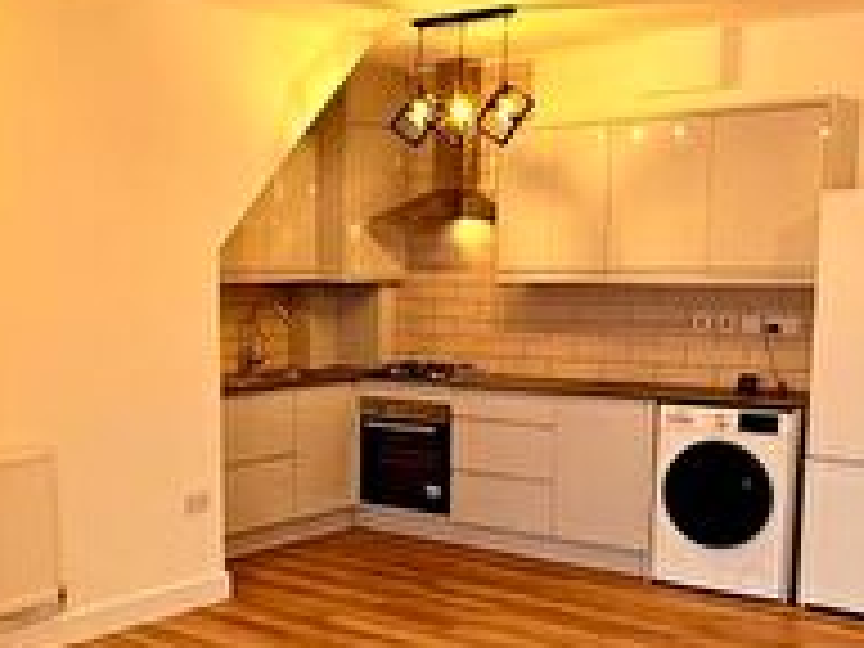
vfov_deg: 28.2
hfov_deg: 37.0
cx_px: 266
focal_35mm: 51
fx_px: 1273
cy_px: 470
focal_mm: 2.22
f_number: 2.2
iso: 200
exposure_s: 1/100
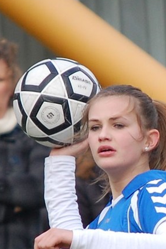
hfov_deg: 1.9
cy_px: 288
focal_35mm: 715
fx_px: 4953
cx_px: 144
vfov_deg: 2.9
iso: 400
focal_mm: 200
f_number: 5.6
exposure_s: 1/500
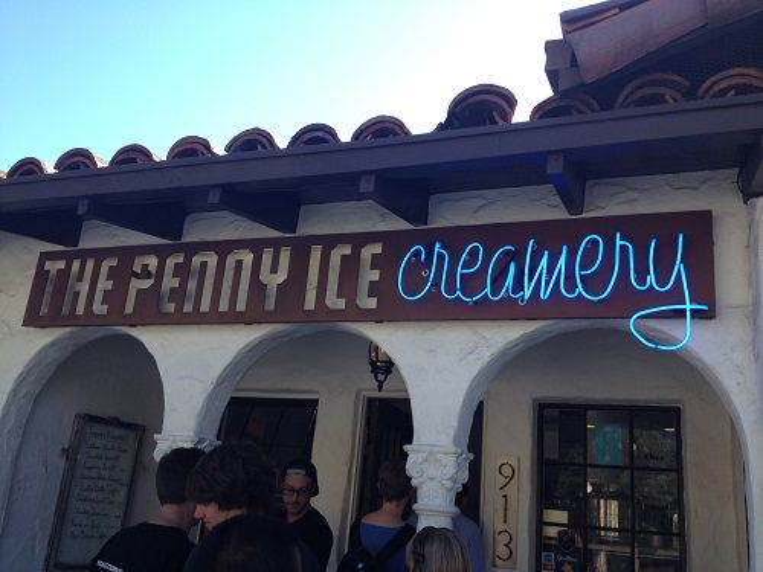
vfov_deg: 40.7
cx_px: 382
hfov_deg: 52.6
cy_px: 286
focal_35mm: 35
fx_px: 771
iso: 50
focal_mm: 4.28
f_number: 2.4
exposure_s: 1/445
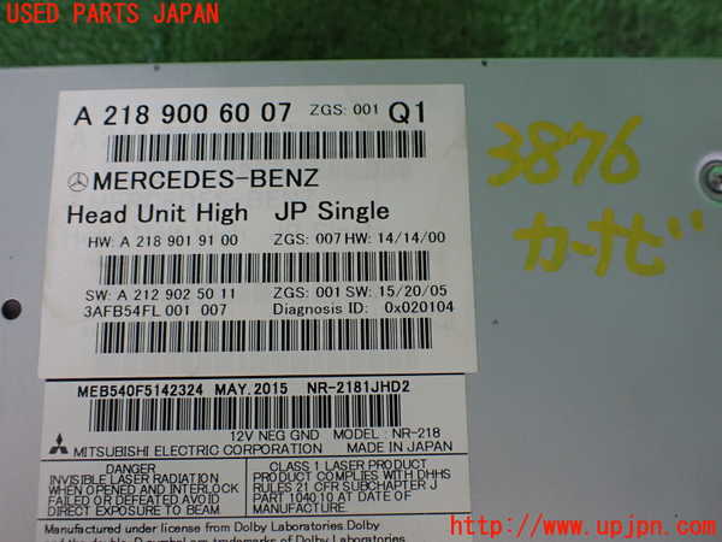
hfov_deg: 60.0
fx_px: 626
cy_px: 271
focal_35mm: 30
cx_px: 361
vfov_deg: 46.8
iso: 320
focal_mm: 5.4
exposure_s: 1/125
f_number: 2.3
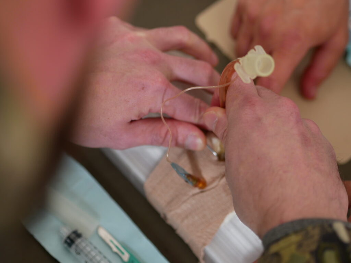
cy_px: 132
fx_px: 913
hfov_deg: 21.8
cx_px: 176
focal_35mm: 90
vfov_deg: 16.4
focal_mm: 45
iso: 320
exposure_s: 1/125
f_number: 1.8
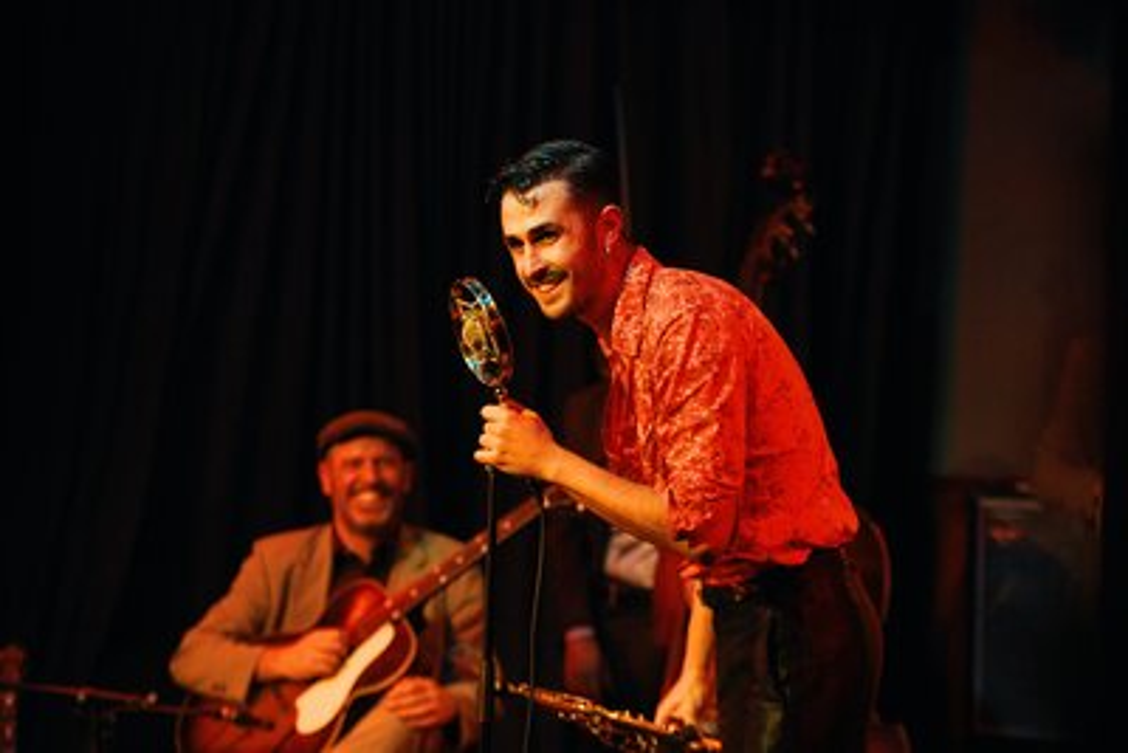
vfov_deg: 11.5
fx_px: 3730
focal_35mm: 119
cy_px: 376
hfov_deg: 17.2
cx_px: 564
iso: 6400
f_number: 3.5
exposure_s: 1/125
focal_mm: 119
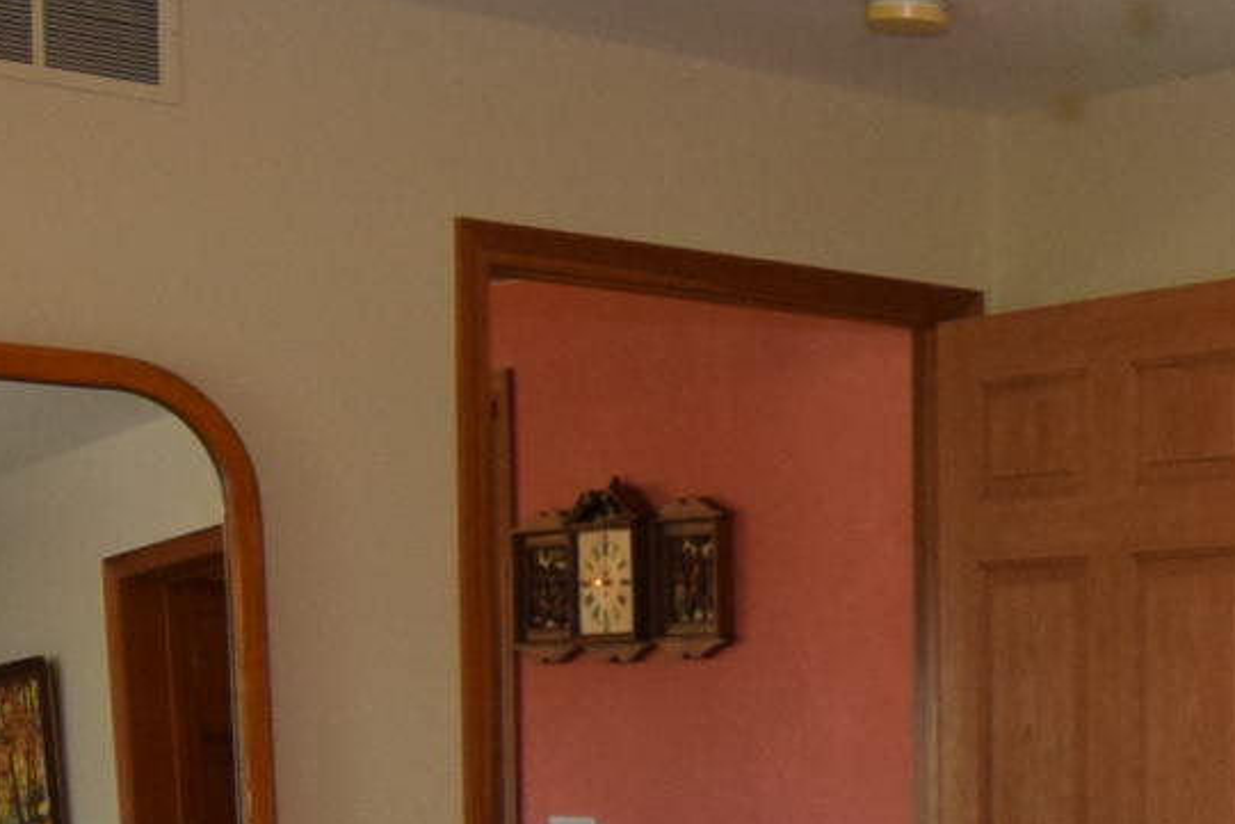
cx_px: 1468
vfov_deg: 15.8
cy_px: 997
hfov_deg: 22.6
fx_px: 2848
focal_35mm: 83
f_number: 4.5
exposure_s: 1/80
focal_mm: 10
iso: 800
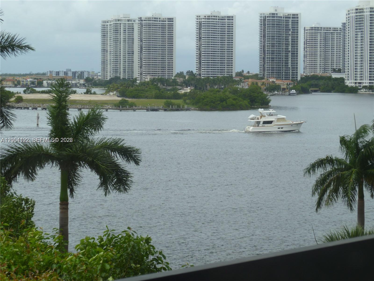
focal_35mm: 109
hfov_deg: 18.0
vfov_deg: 13.6
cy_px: 140
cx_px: 187
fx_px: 1178
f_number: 4.8
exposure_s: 1/250
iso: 80
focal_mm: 19.5
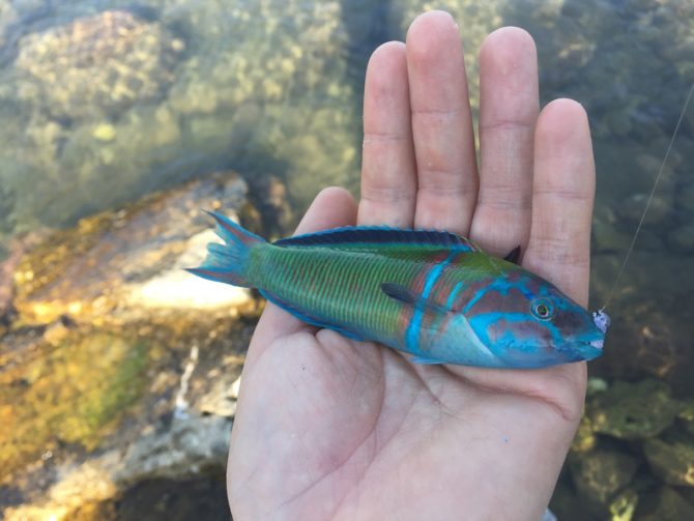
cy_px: 260
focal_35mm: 29
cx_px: 347
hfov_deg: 61.6
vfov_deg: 48.3
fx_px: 582
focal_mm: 4.15
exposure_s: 1/265
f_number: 2.2
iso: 32
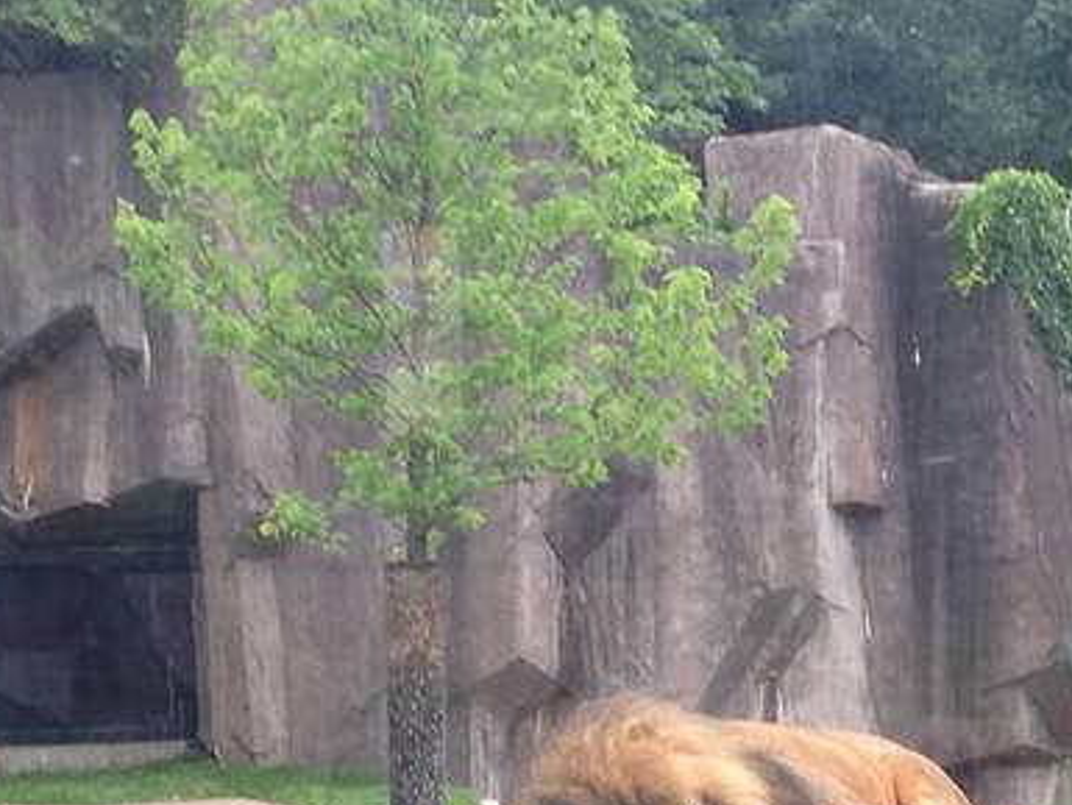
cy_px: 955
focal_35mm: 137
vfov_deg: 10.7
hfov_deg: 14.4
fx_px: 4244
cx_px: 766
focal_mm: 4.13
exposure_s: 1/179
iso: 50
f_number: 2.4
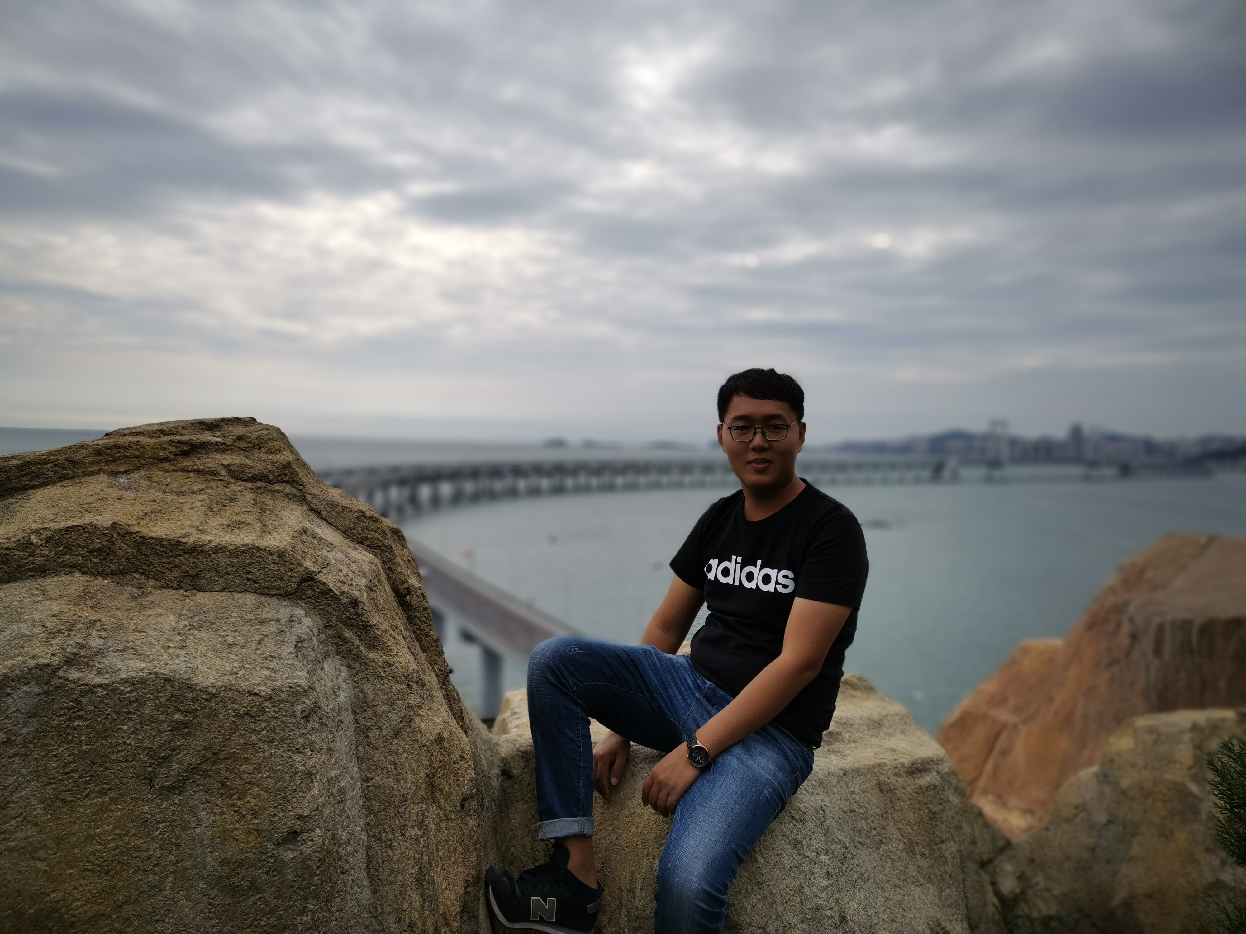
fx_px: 936
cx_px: 623
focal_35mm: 26
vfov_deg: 53.1
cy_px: 467
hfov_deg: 67.3
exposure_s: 1/1754
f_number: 1.8
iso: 50
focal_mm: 4.75
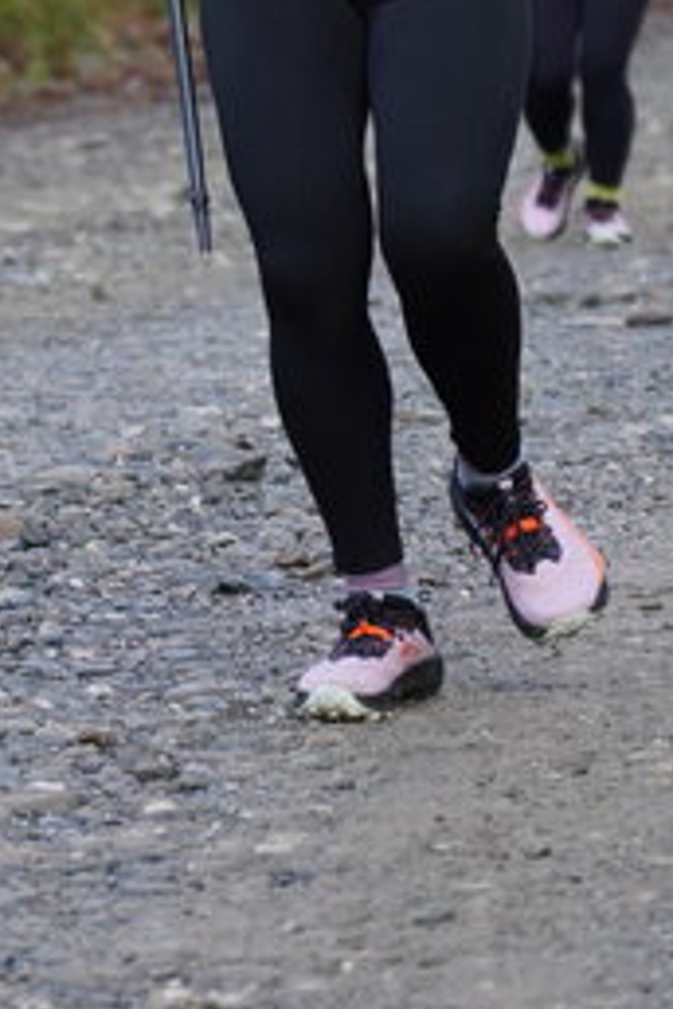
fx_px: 9113
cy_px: -41
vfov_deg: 6.3
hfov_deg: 4.2
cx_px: 123
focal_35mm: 325
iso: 640
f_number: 2.8
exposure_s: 1/500
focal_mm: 70
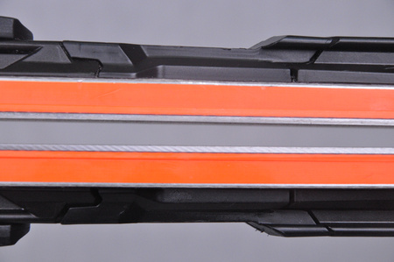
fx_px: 1722
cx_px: 197
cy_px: 131
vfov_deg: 8.7
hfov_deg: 13.1
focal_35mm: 158
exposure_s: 1/125
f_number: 9.5
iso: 3200
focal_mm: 105
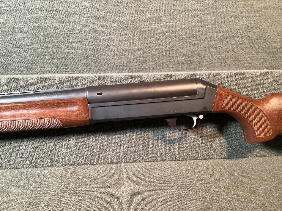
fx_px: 253
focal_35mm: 31
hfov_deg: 58.3
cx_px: 141
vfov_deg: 45.4
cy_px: 106
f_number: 2.4
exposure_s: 1/33
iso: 400
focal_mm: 3.3
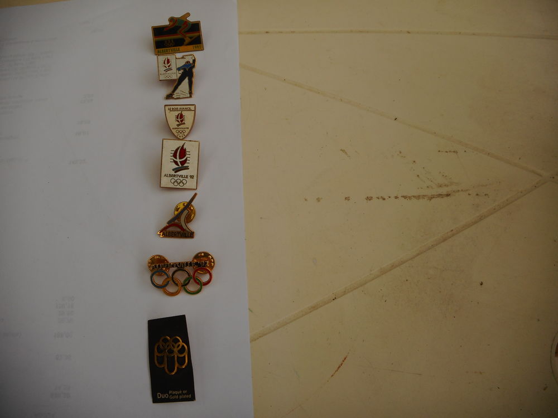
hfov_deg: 54.0
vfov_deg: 41.8
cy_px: 209
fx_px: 548
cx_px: 279
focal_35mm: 34
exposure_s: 1/200
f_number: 4.2
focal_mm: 6
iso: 80
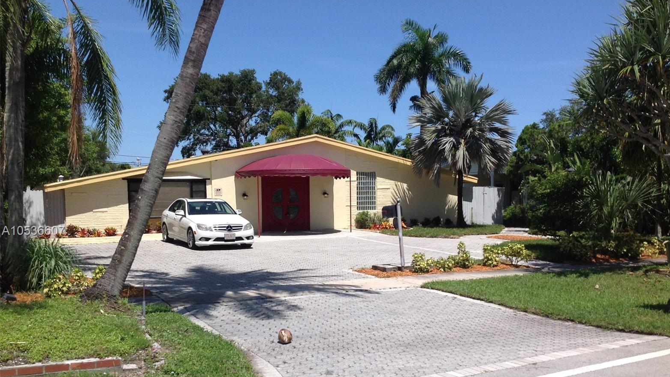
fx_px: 693
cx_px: 343
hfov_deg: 51.6
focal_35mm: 39
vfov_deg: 30.3
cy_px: 231
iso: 50
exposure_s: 1/2326
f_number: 2.4
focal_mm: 4.28
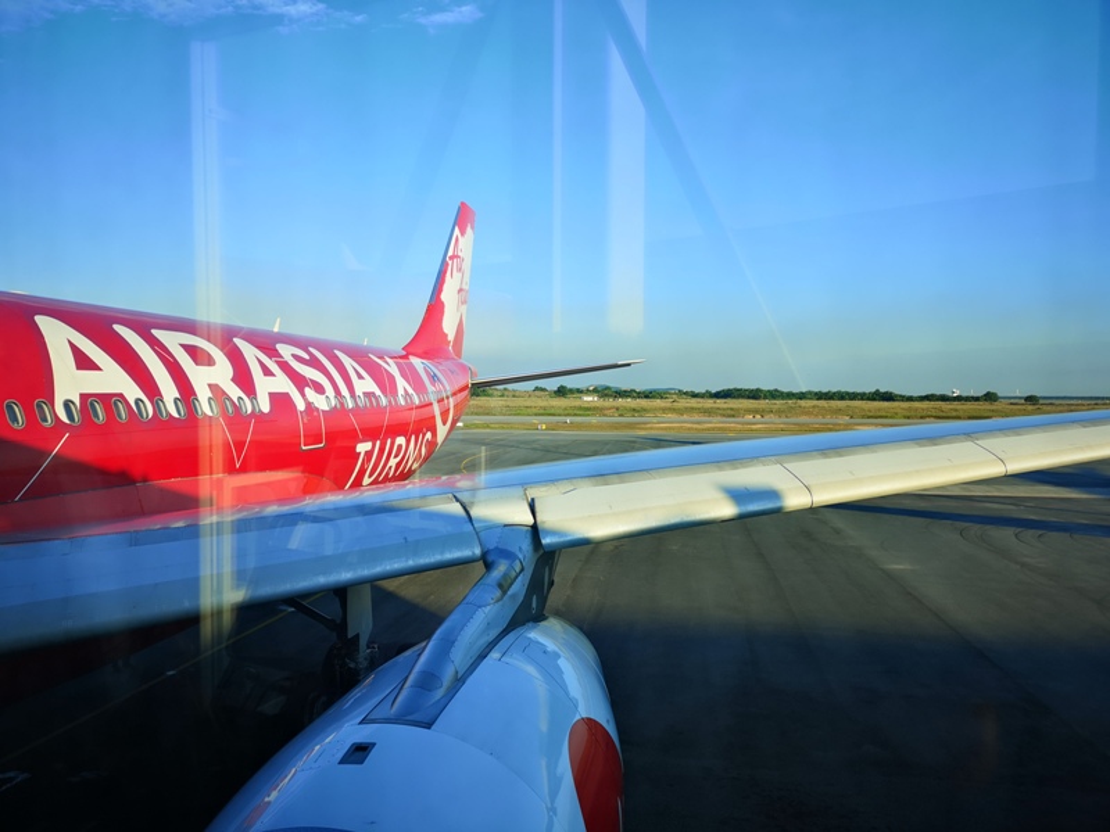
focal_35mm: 27
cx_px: 555
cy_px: 416
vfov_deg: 51.4
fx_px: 866
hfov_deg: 65.3
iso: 50
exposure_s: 1/572
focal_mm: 3.95
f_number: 1.8
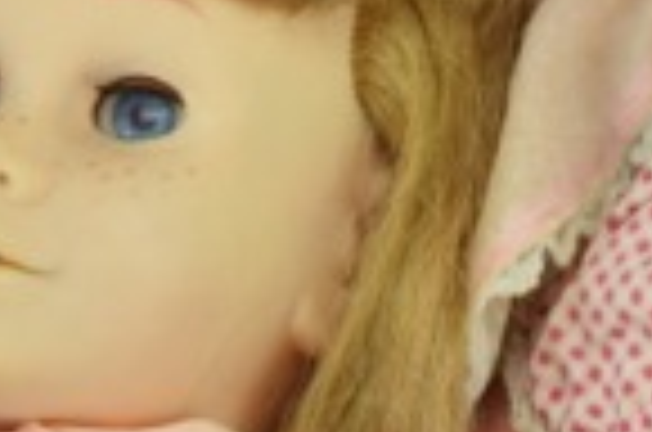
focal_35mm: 365
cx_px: 1268
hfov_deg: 5.5
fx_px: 6600
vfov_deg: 3.7
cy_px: -29
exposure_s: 1/125
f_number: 5.6
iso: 800
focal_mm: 55
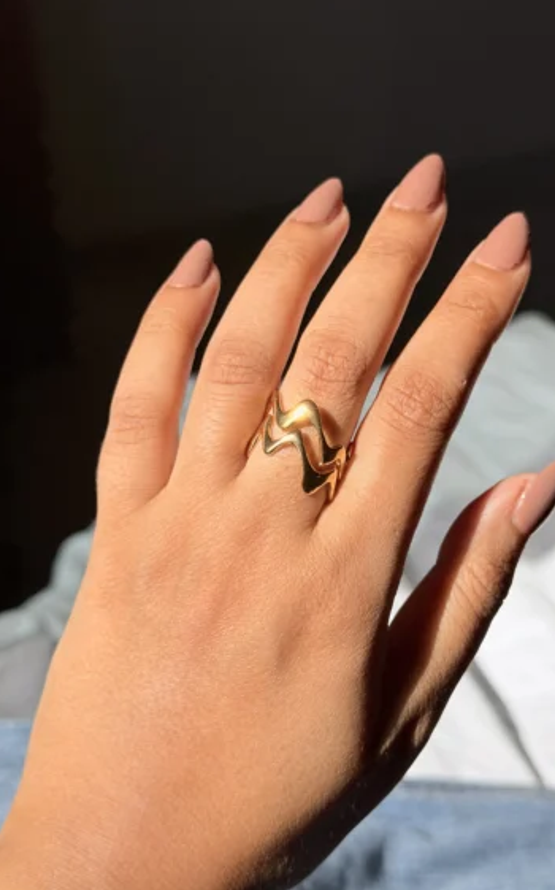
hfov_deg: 24.8
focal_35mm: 52
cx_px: 320
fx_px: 1260
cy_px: 439
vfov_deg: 38.9
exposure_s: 1/4329
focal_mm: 6.76
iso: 64
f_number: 1.78
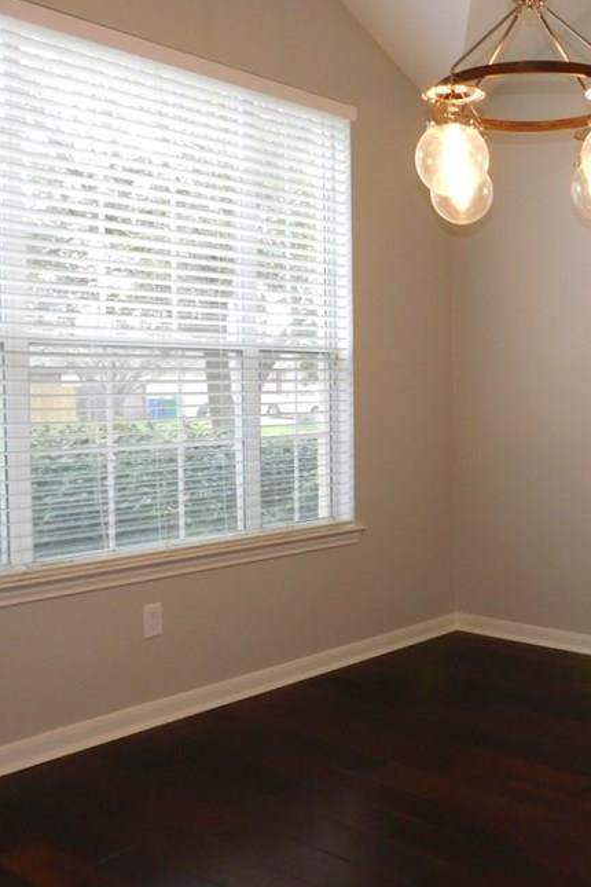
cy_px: 415
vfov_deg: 50.7
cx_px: 526
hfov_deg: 33.3
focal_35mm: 38
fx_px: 936
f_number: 3
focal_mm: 4
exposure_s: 1/40
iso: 125
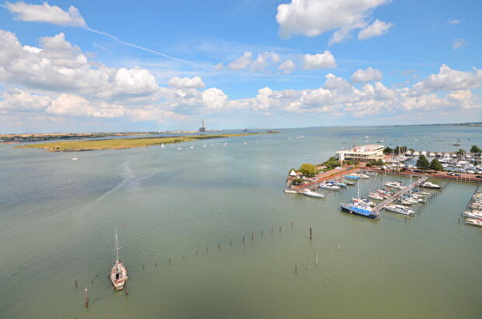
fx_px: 248
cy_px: 141
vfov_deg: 65.3
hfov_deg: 88.2
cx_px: 222
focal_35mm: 19
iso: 100
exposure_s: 1/320
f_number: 9
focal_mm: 11
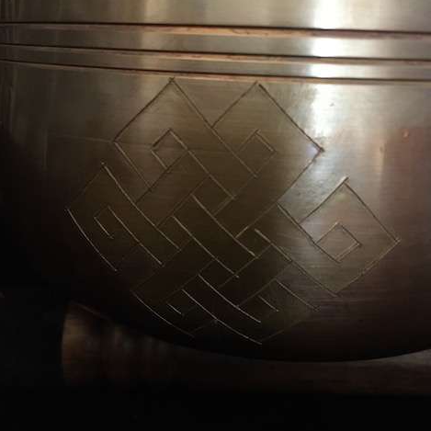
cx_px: 218
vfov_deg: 47.2
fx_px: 493
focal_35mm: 35
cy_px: 202
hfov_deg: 47.2
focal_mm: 4.15
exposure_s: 1/17
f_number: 2.2
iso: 320
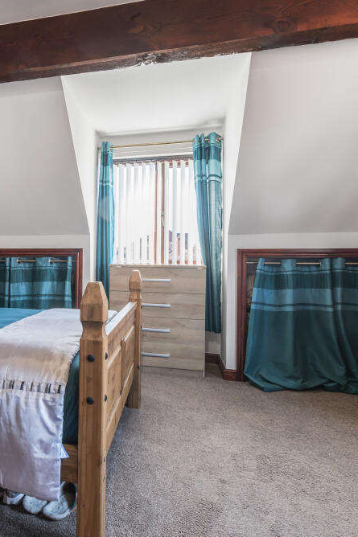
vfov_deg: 76.1
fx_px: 343
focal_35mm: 23
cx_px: 62
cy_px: 270
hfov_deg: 51.0
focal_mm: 10
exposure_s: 1/4
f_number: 8
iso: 100
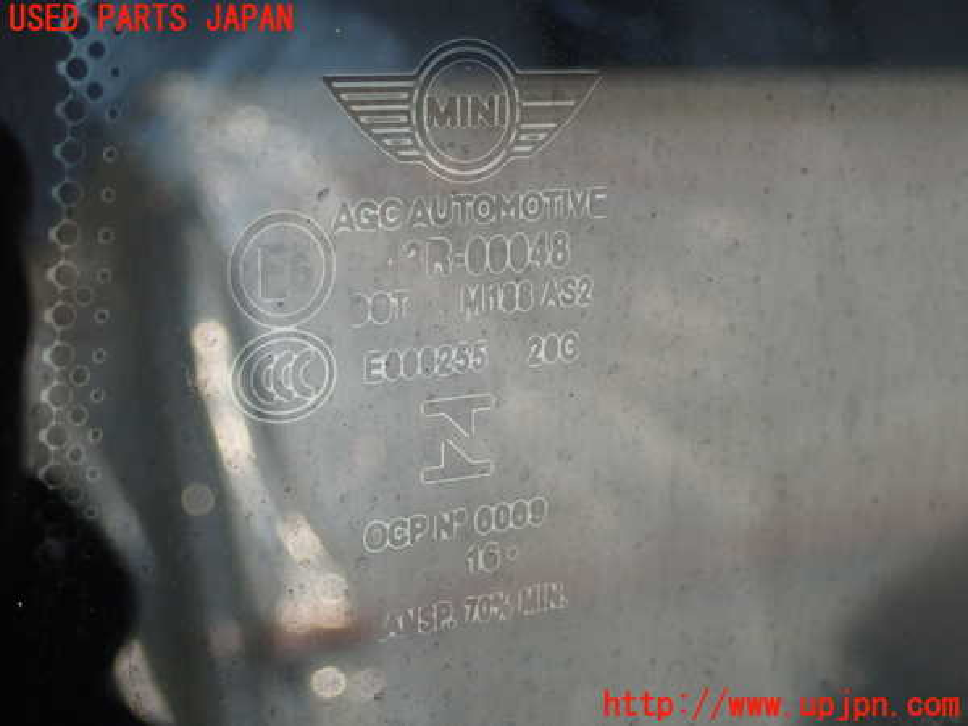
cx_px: 484
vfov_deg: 22.6
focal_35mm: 65
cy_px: 363
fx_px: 1818
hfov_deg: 29.8
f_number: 3.8
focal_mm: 11.78
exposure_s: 1/250
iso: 320
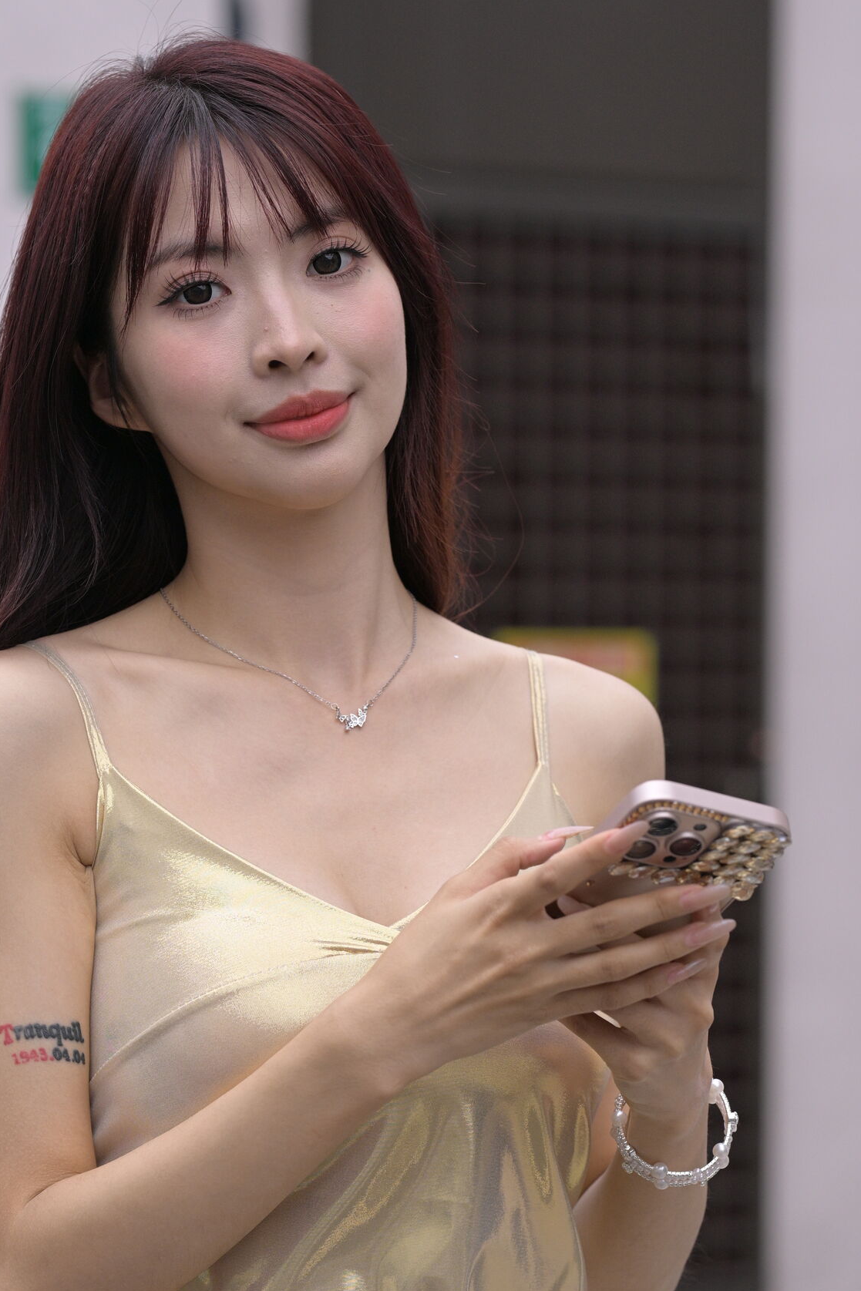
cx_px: 334
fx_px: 4913
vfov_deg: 14.9
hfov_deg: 10.0
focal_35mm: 137
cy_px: 910
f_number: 4
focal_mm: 85
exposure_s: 1/640
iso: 400
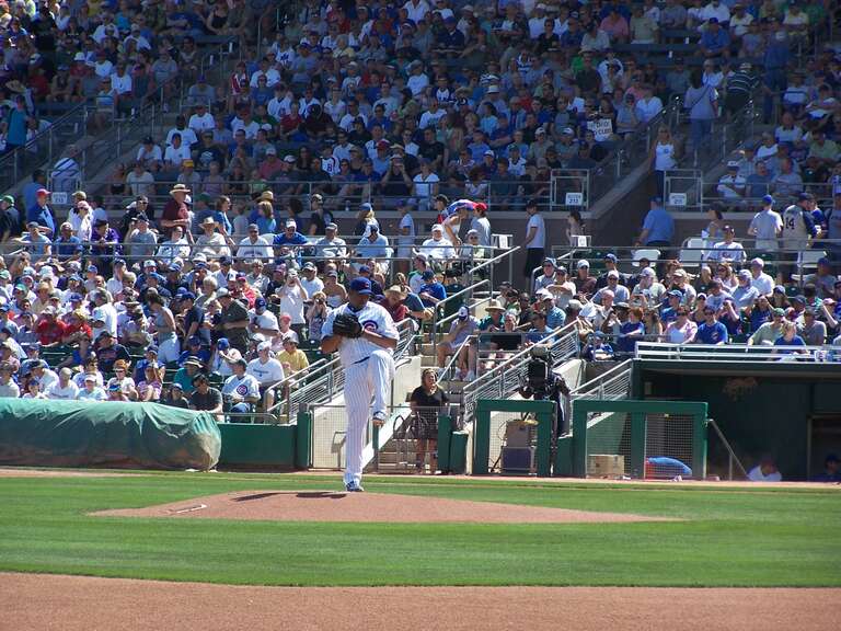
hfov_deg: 9.1
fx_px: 5296
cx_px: 420
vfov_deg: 6.8
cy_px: 316
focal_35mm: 218
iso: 80
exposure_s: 1/750
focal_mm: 36.2
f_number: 3.2
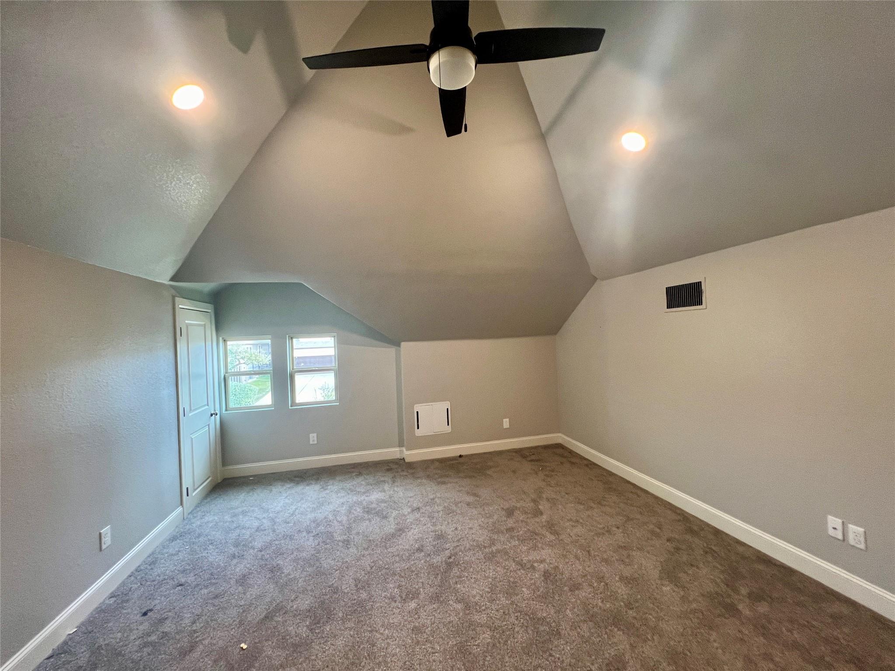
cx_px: 448
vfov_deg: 89.9
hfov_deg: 106.2
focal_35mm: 13
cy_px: 336
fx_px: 336
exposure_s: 1/60
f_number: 1.8
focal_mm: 1.57
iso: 200
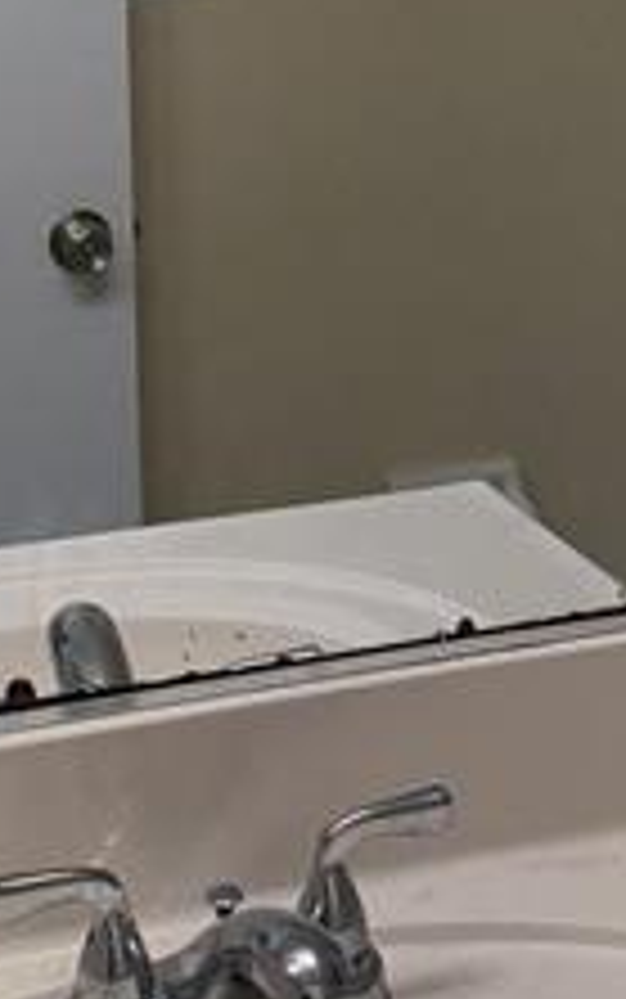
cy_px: -130
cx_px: 360
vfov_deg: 22.1
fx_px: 2399
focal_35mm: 88
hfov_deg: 14.9
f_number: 1.78
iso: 160
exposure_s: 1/240
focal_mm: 6.76
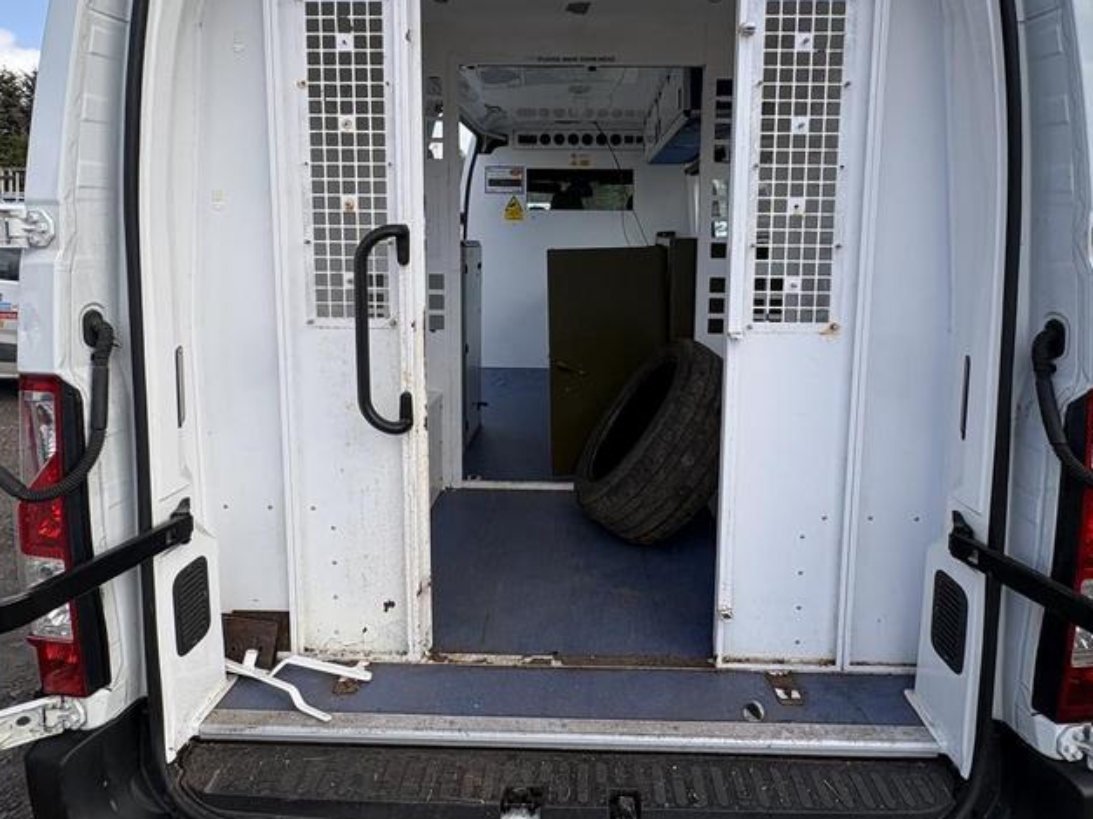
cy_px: 301
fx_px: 631
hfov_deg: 81.7
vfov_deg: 64.9
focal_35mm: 20
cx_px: 568
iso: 40
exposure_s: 1/548
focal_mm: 2.22
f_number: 2.2
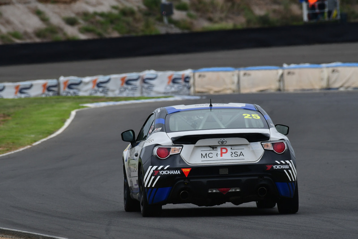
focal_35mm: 720
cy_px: 120
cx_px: 179
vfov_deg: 1.9
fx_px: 7162
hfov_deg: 2.9
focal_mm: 480
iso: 320
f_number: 10
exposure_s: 1/640
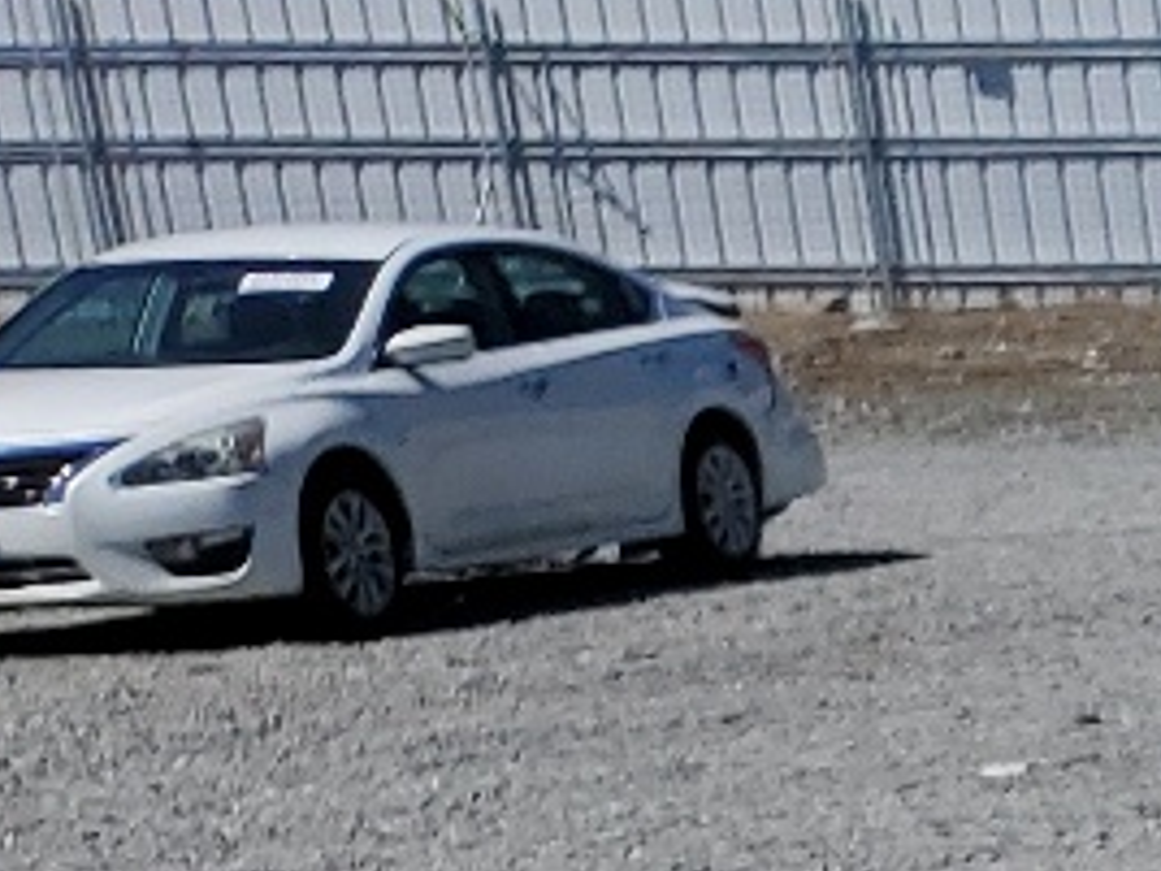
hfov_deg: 10.0
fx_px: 5199
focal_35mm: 155
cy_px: 2024
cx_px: 3331
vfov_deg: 8.8
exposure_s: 1/10000
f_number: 1.5
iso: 50
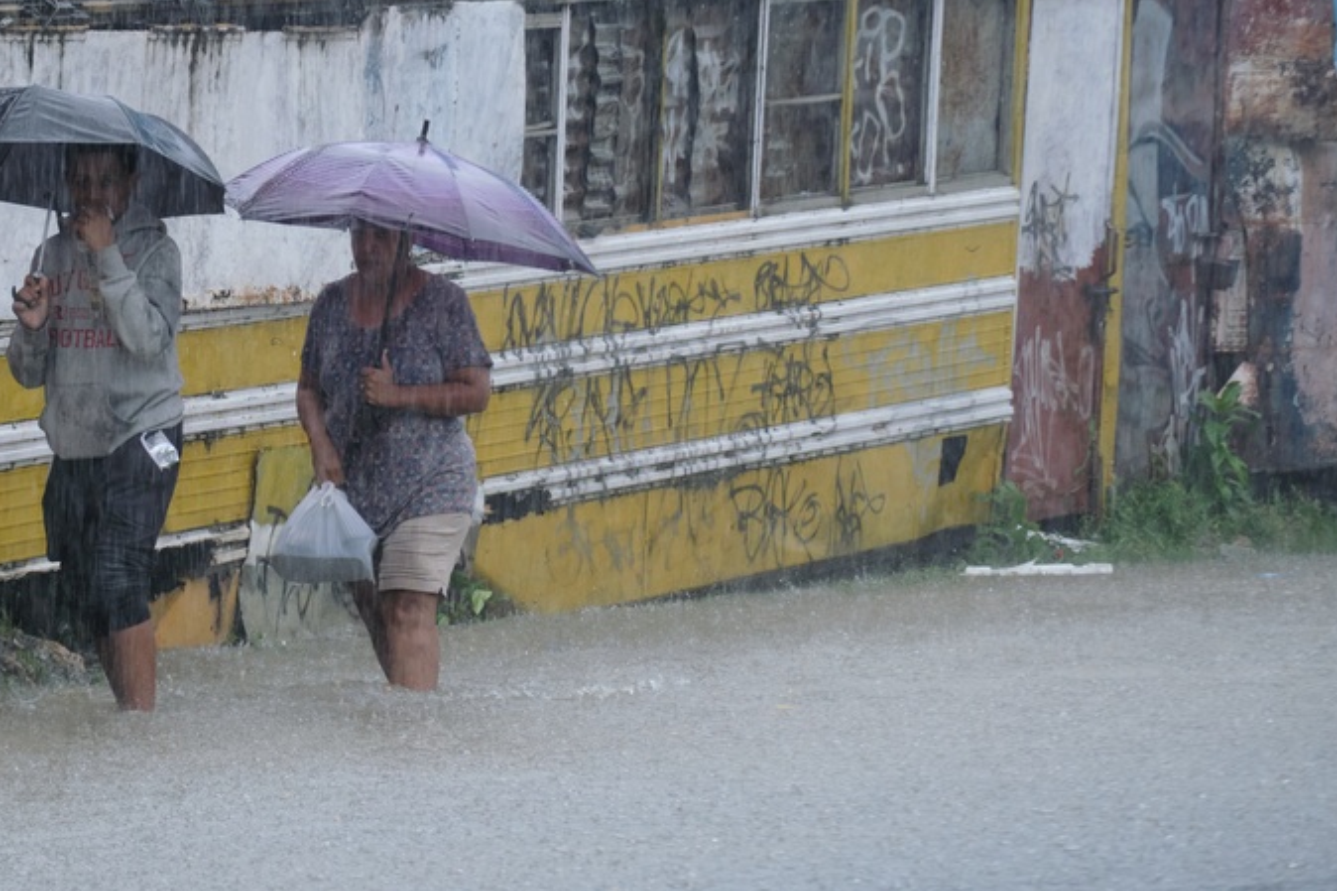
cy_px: 326
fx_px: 6943
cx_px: 365
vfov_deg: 7.3
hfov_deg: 11.0
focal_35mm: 187
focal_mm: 81.9
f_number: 5
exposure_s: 1/200
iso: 4000
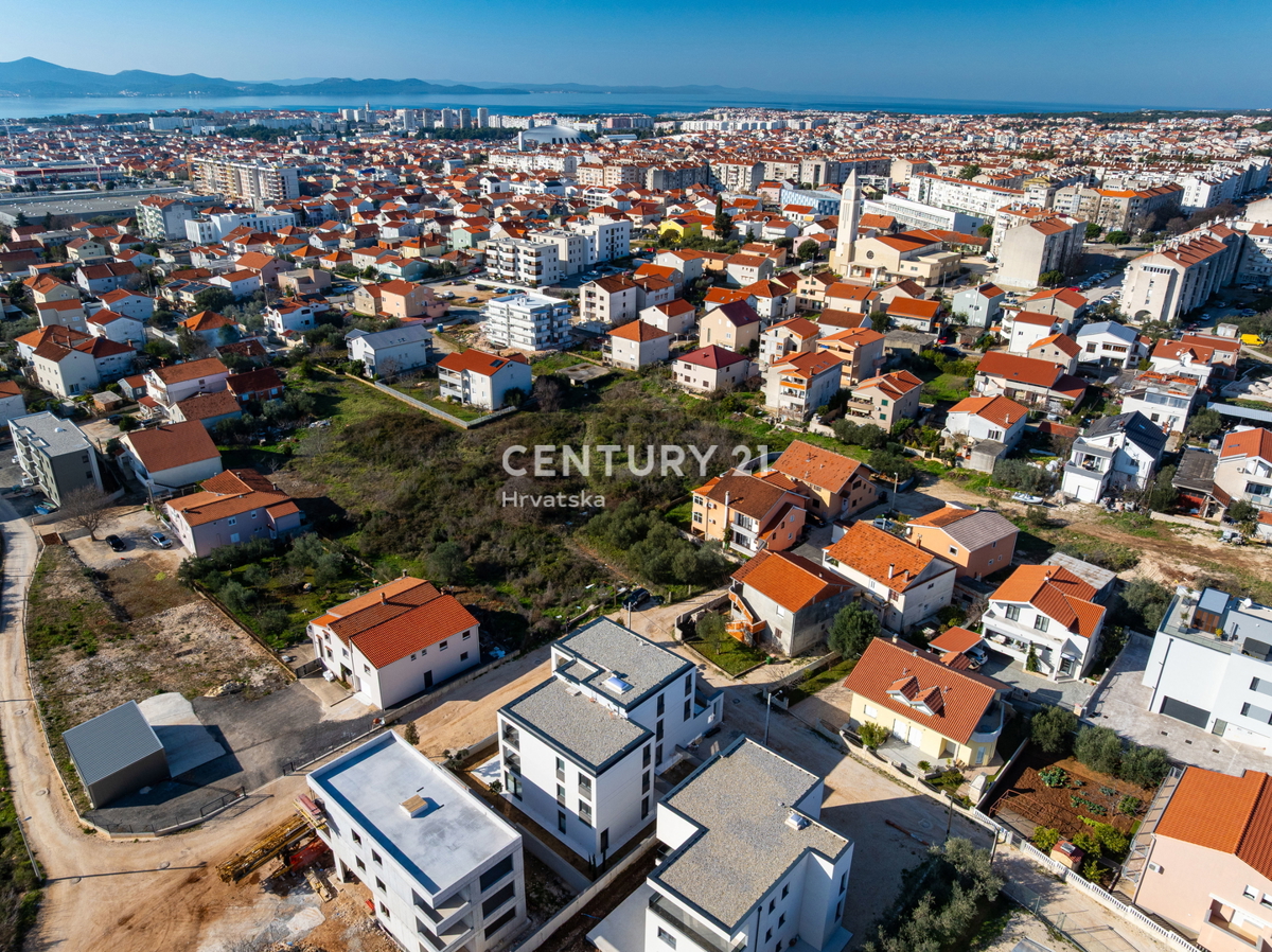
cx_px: 636
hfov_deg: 71.6
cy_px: 476
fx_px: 881
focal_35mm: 24
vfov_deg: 56.7
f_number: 7.1
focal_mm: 12.29
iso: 100
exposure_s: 1/120
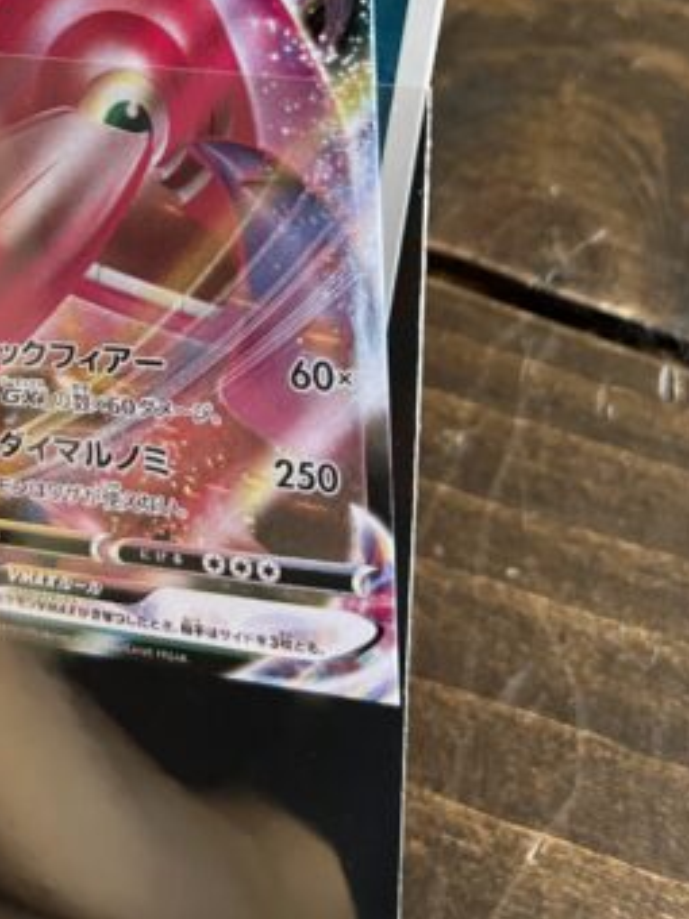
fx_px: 1353
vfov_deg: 34.8
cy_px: 50
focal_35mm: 51
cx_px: 170
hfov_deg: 28.1
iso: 250
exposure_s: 1/60
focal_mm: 5.1
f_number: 1.6
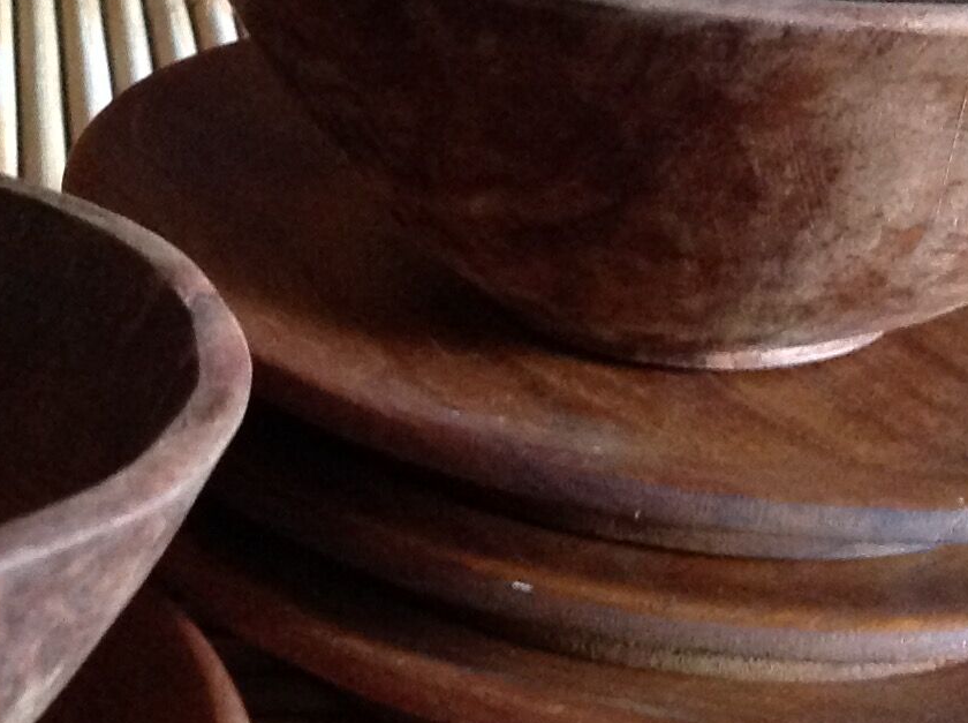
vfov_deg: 13.6
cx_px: 43
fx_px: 3015
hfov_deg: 17.9
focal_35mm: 108
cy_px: 249
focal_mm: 4.28
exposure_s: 1/15
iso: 400
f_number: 2.4
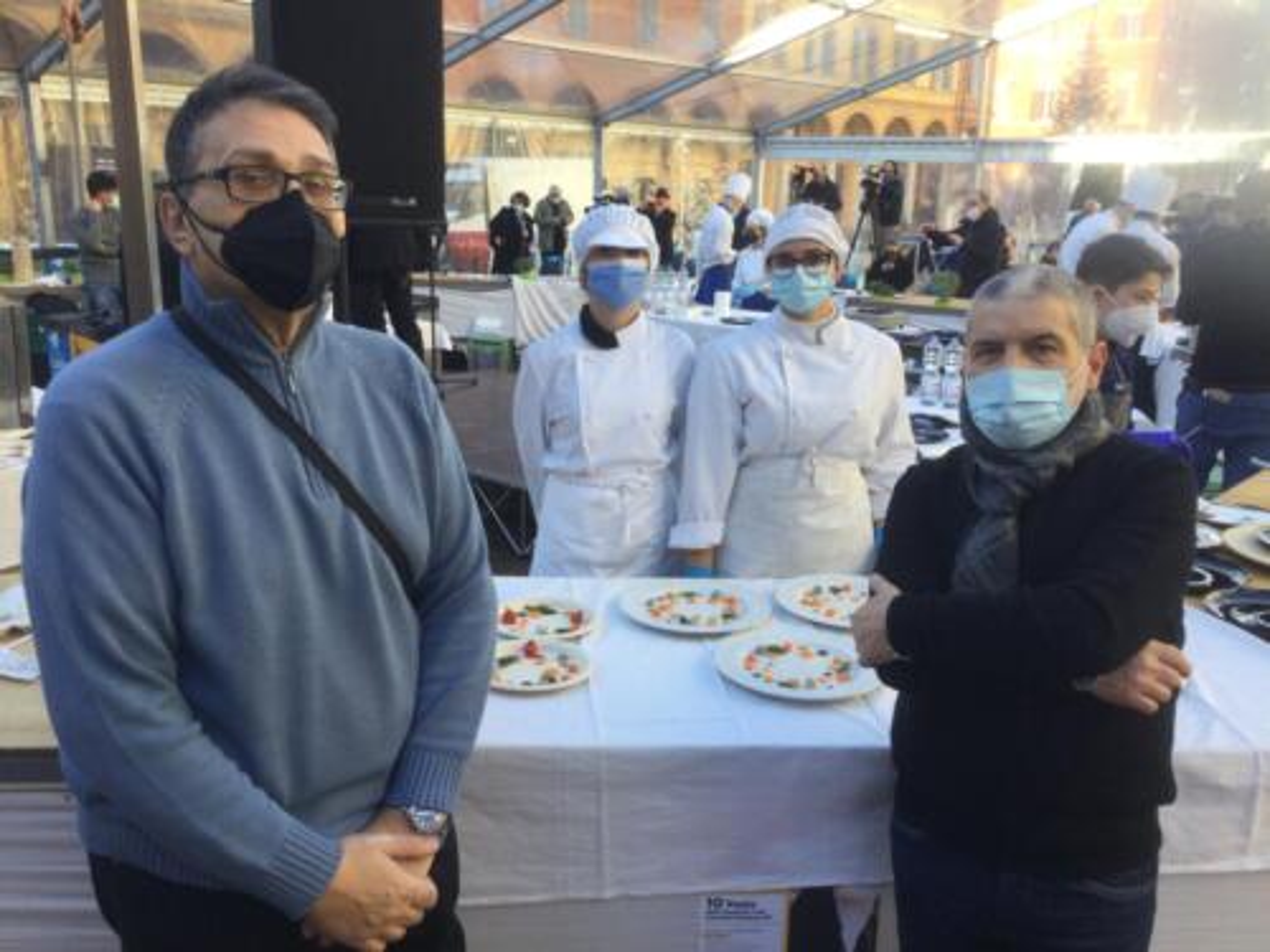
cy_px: 476
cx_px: 635
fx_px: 1137
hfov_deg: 58.4
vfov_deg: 45.4
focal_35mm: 31
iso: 25
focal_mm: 3.3
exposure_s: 1/120
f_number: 2.4
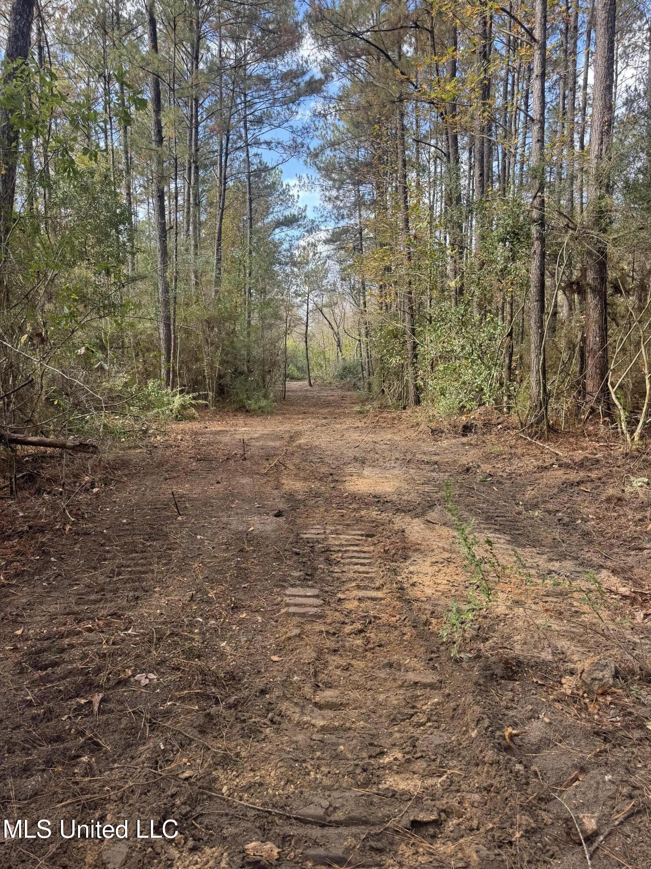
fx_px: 602
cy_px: 434
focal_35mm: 24
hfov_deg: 56.8
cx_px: 326
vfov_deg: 71.6
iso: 80
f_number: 1.78
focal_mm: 6.76
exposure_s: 1/288
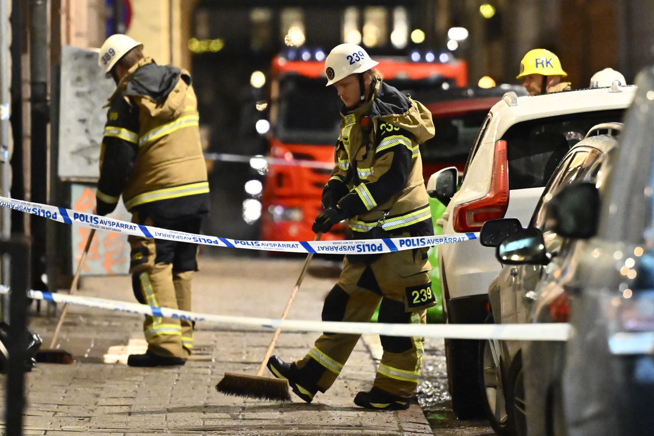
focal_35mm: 277
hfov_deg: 7.4
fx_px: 5031
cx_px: 327
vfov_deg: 5.0
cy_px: 218
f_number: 2.8
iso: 9000
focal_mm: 185
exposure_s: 1/80
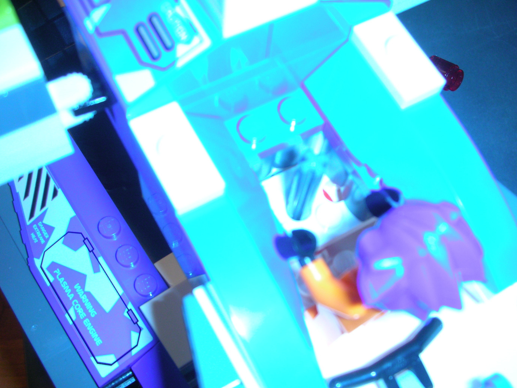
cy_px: 191
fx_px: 702
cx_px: 261
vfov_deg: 30.9
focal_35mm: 47
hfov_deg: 40.4
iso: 50
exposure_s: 1/60.1
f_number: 3.5
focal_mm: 7.7
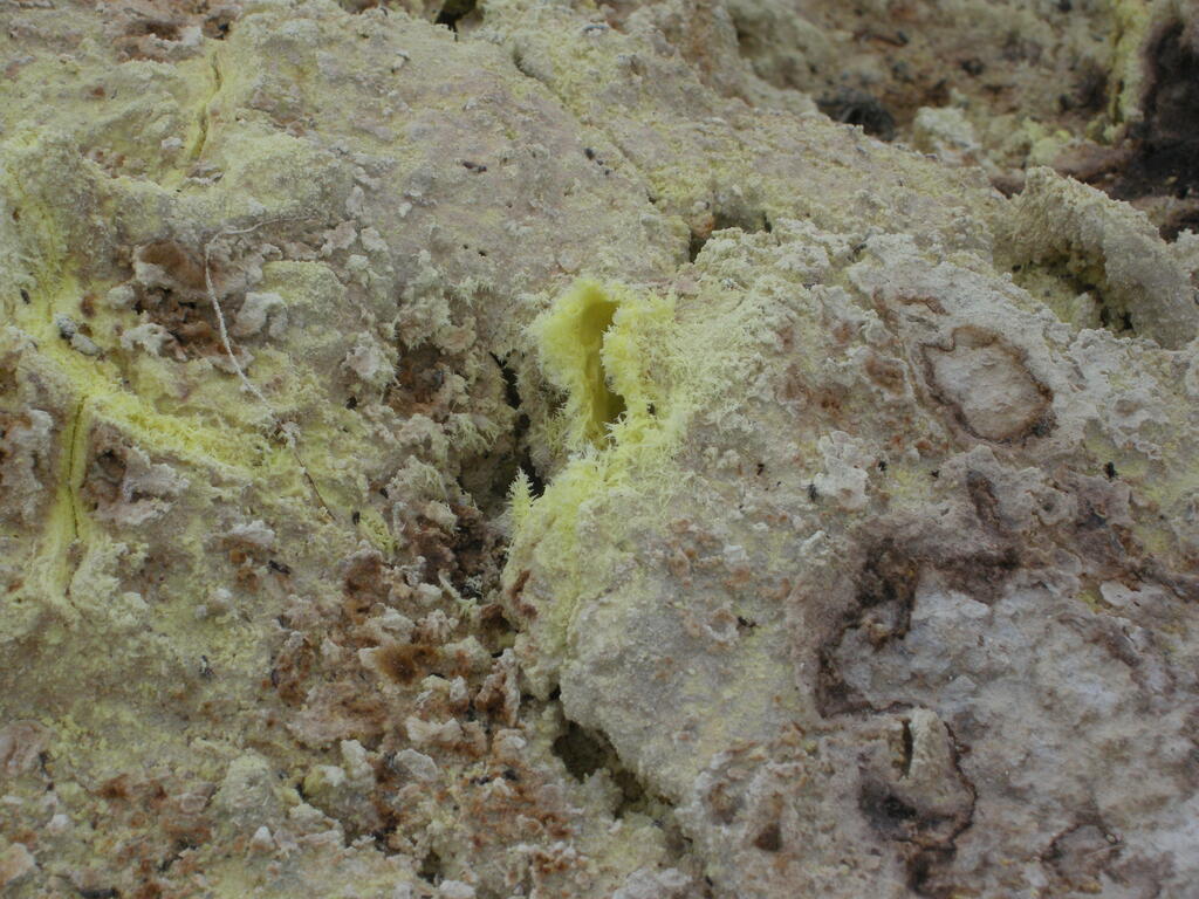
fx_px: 4260
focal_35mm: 123
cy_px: 450
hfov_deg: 16.0
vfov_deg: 12.0
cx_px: 600
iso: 100
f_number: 5.8
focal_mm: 26.3
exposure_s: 1/237
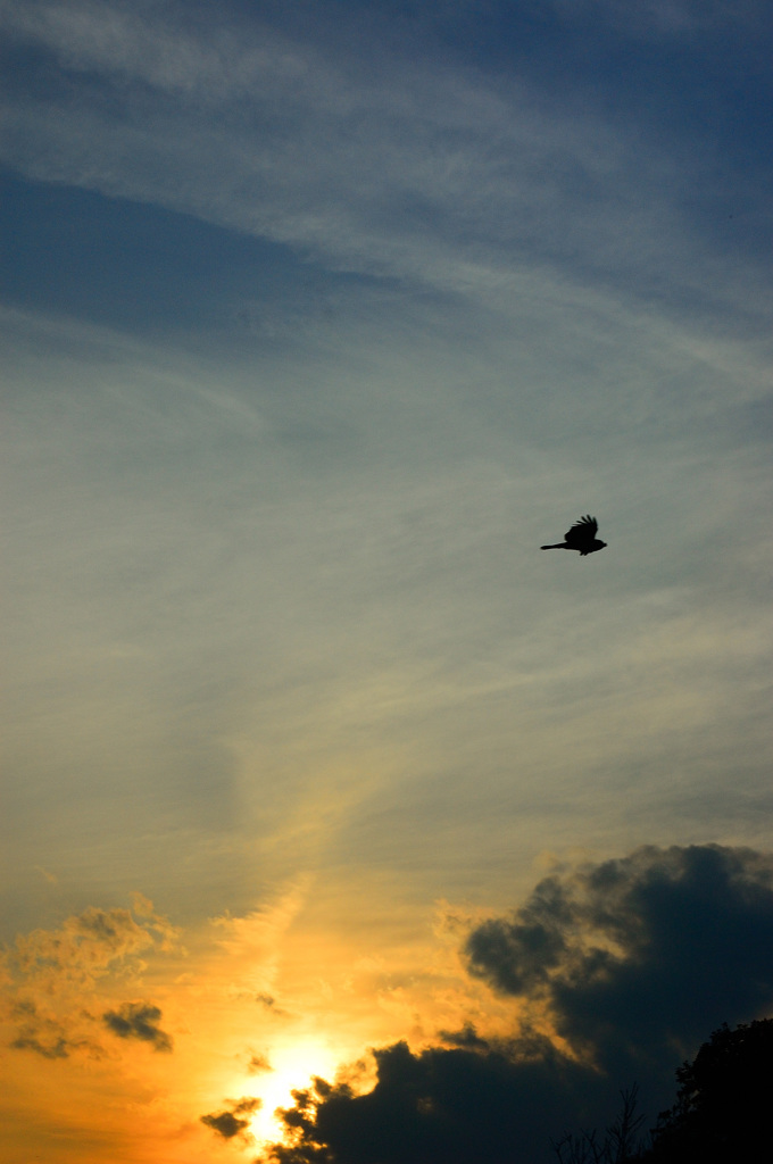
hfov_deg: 16.5
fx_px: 2664
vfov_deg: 24.6
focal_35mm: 82
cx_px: 386
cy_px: 582
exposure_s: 1/250
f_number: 19
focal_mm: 55
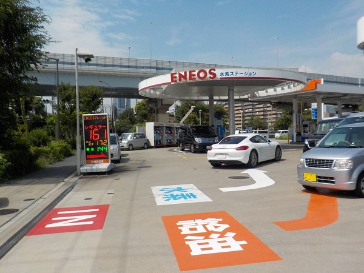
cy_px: 136
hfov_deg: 60.0
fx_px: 315
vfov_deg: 46.8
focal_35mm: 30
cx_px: 182
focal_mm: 4.1
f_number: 6.6
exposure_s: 1/500
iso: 125
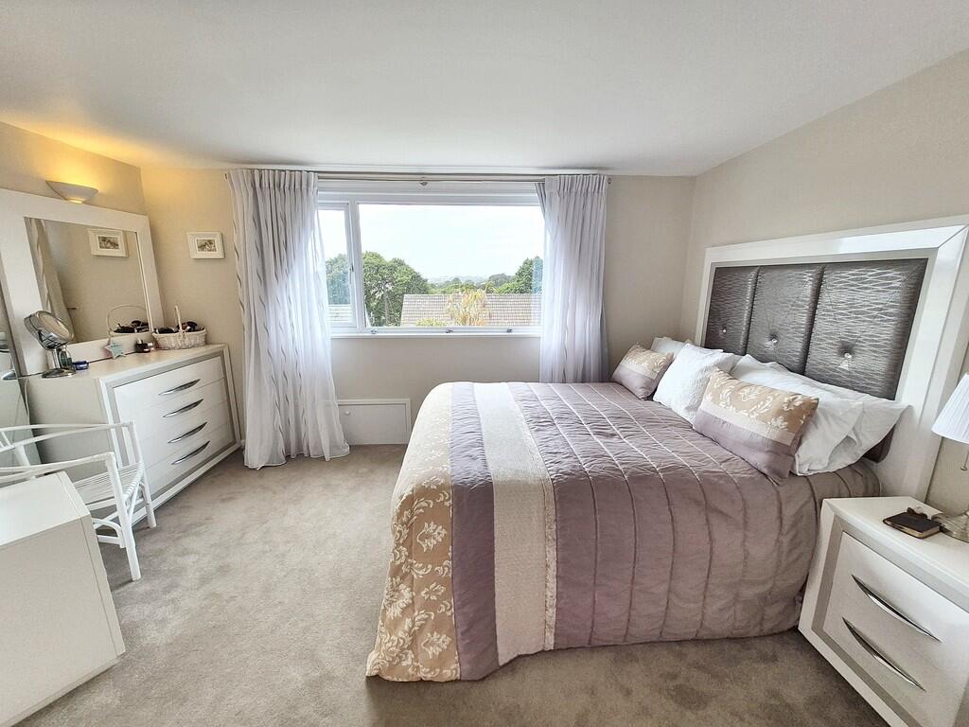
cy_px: 364
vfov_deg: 89.9
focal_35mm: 13
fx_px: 364
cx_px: 484
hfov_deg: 106.2
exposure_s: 1/230
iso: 50
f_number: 2.2
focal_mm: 1.7
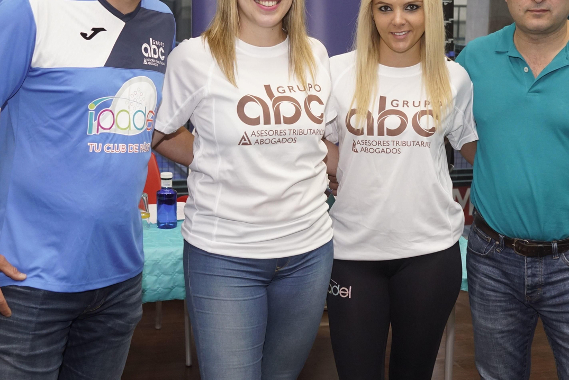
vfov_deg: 20.3
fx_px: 1059
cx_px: 321
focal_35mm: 67
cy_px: 143
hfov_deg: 30.0
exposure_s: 1/60
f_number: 4
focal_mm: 30
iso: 800
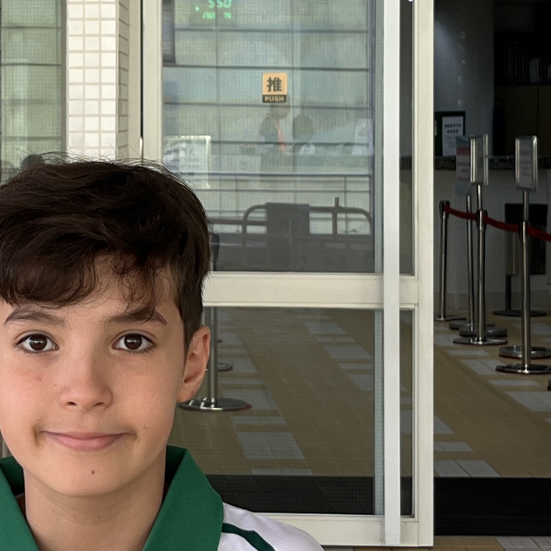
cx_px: 57
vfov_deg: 16.1
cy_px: 145
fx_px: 1945
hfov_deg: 15.9
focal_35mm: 108
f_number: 1.6
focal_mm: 5.1
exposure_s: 1/156
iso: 40
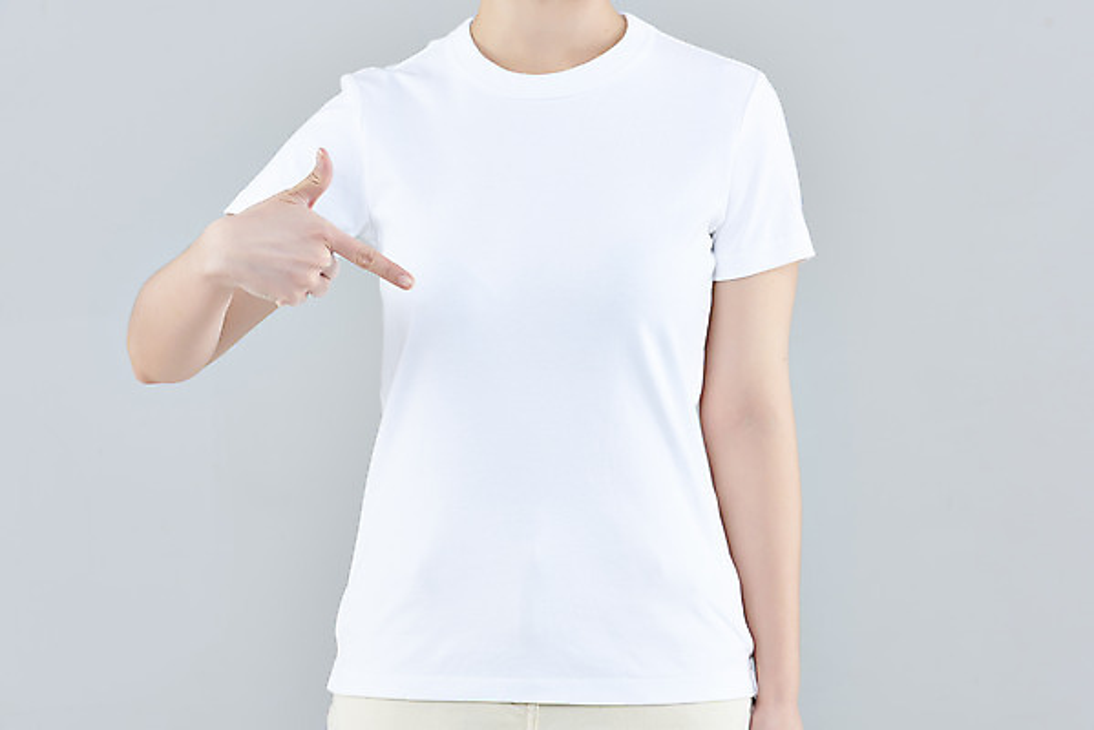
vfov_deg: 8.9
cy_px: 365
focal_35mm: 155
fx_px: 4712
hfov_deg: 13.2
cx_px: 547
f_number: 16
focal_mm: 155
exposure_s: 1/125
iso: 100
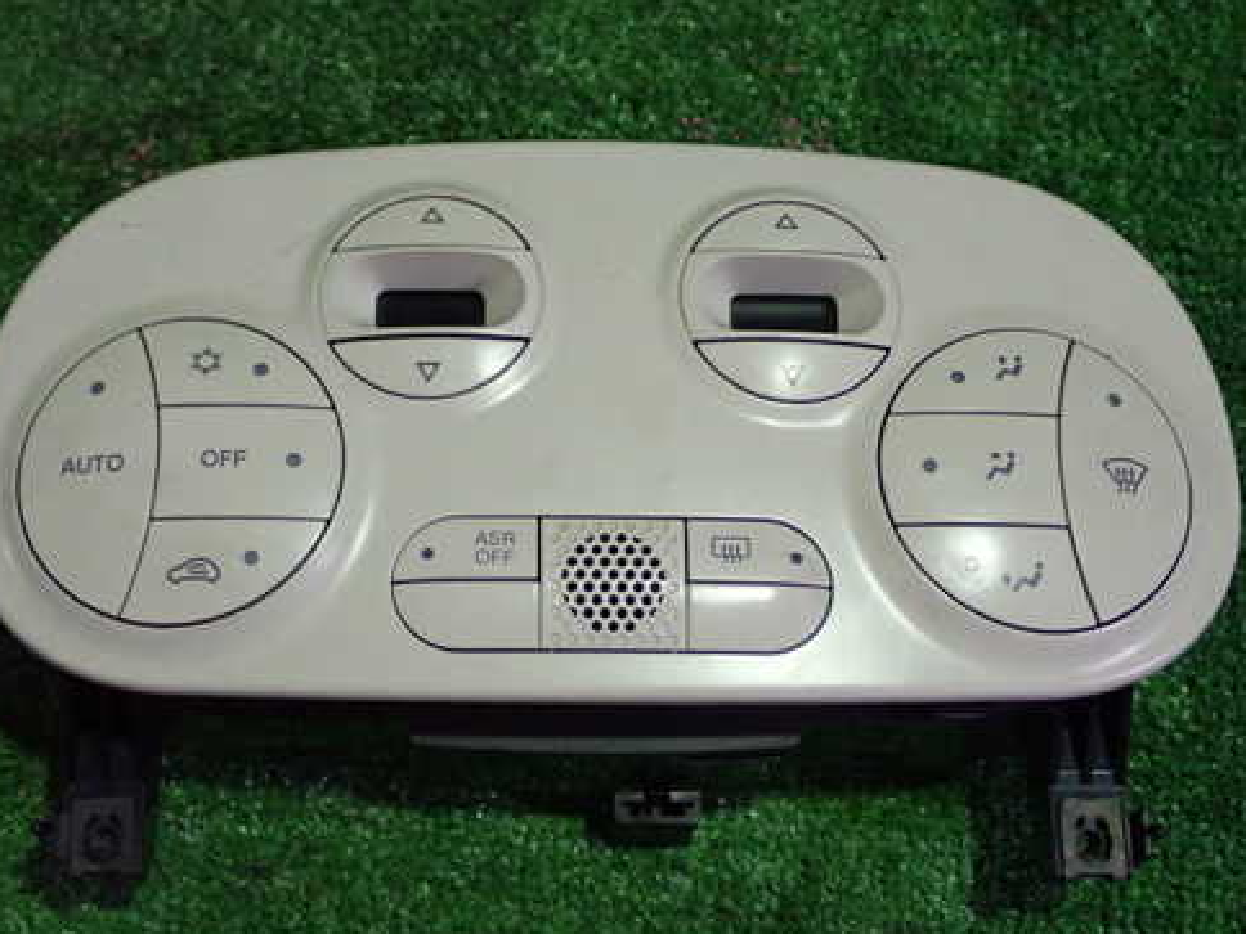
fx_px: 2232
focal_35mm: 62
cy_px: 430
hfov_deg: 31.2
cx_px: 584
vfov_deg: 23.6
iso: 800
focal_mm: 9.01
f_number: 3.2
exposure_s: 1/50
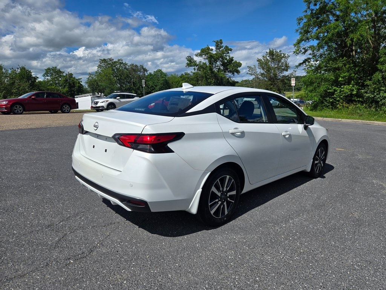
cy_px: 145
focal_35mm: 23
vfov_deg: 58.9
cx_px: 193
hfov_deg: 73.9
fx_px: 256
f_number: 1.8
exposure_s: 1/3220
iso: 25
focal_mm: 5.4
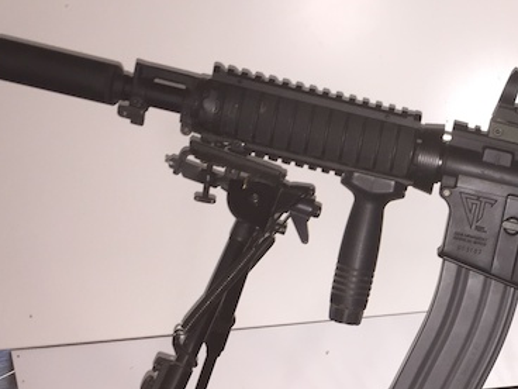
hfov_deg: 29.0
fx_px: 943
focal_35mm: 63
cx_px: 501
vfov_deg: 22.9
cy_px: 320
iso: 64
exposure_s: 1/24
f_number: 2.2
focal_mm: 4.15
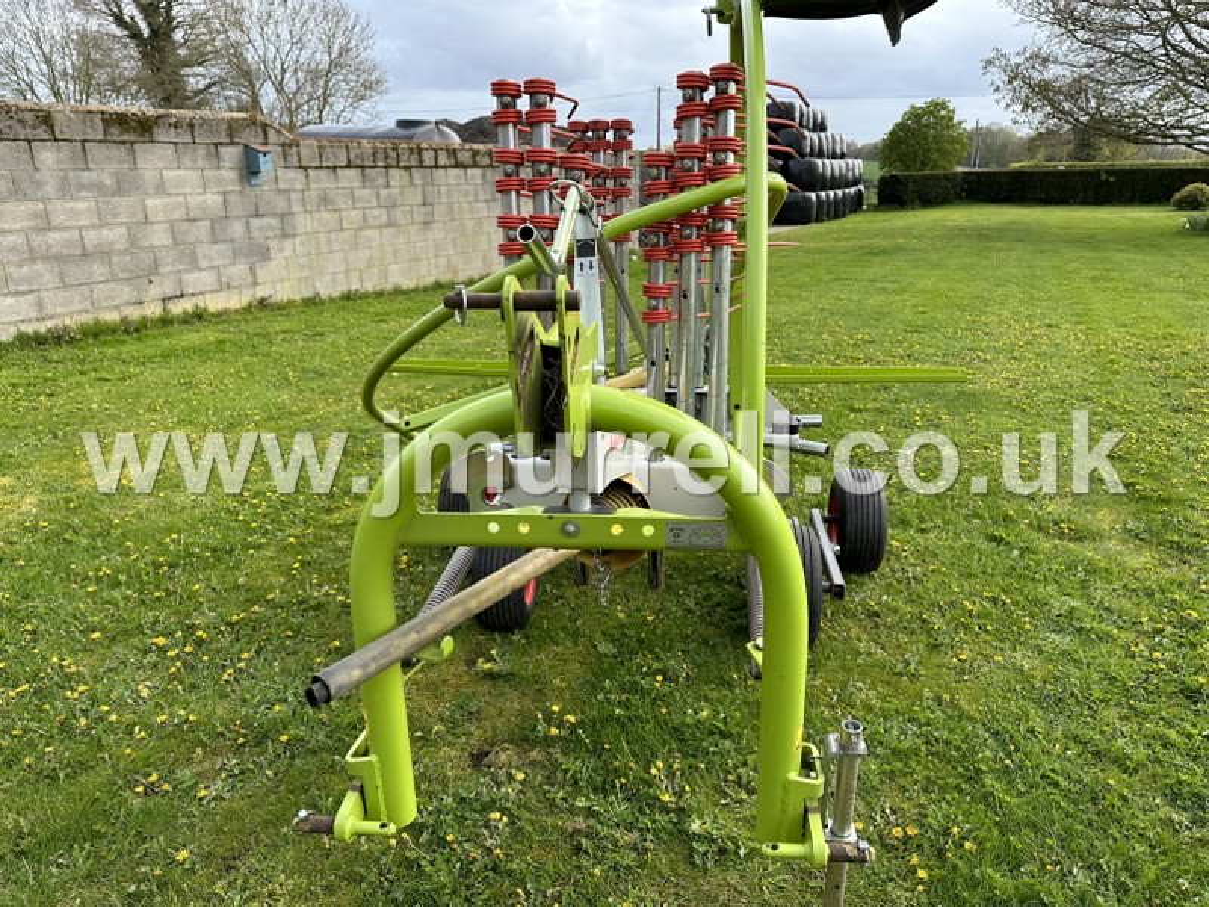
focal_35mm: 24
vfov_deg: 56.8
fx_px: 838
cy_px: 454
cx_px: 604
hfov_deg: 71.6
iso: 80
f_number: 1.78
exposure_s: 1/999
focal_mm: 6.86
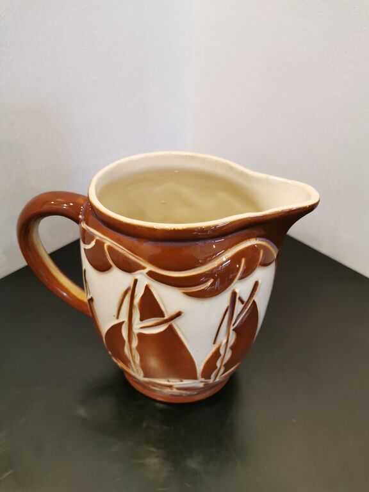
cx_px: 184
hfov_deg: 51.4
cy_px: 246
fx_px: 384
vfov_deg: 65.3
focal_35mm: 27
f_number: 1.8
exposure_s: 1/50
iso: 200
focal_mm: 5.58
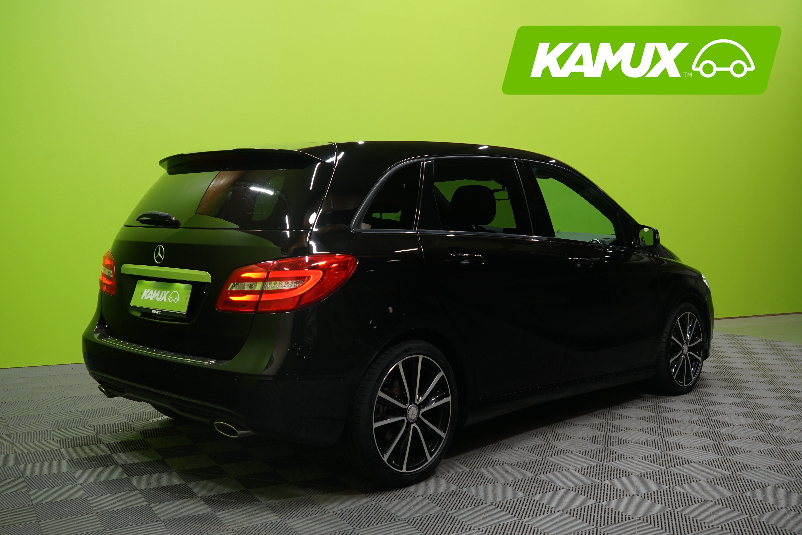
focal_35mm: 35
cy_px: 268
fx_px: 780
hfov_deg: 54.4
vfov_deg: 37.9
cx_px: 401
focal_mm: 35
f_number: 5.6
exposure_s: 1/20
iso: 800
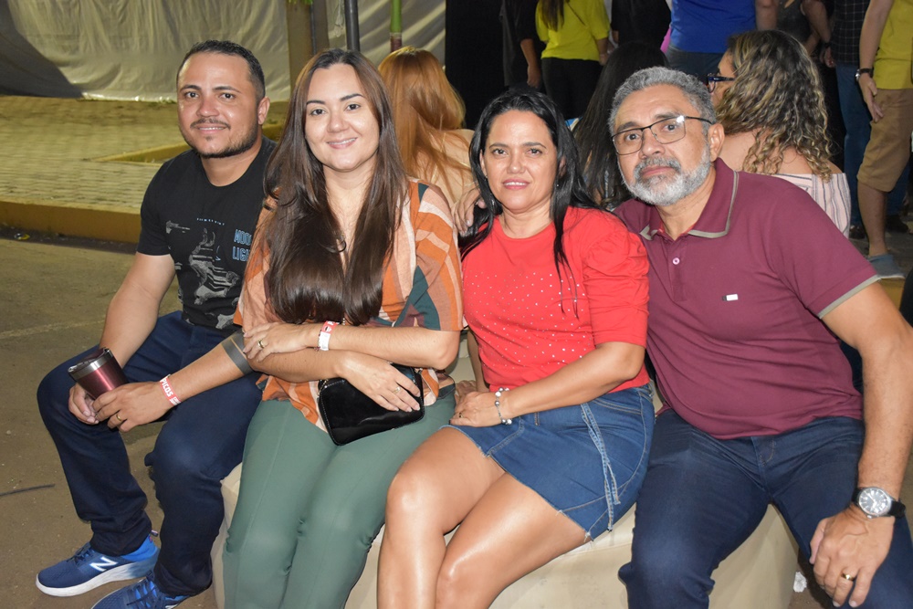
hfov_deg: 53.1
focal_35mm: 36
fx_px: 913
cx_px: 456
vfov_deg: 36.9
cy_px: 304
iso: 4000
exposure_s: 1/60
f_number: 3.8
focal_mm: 24
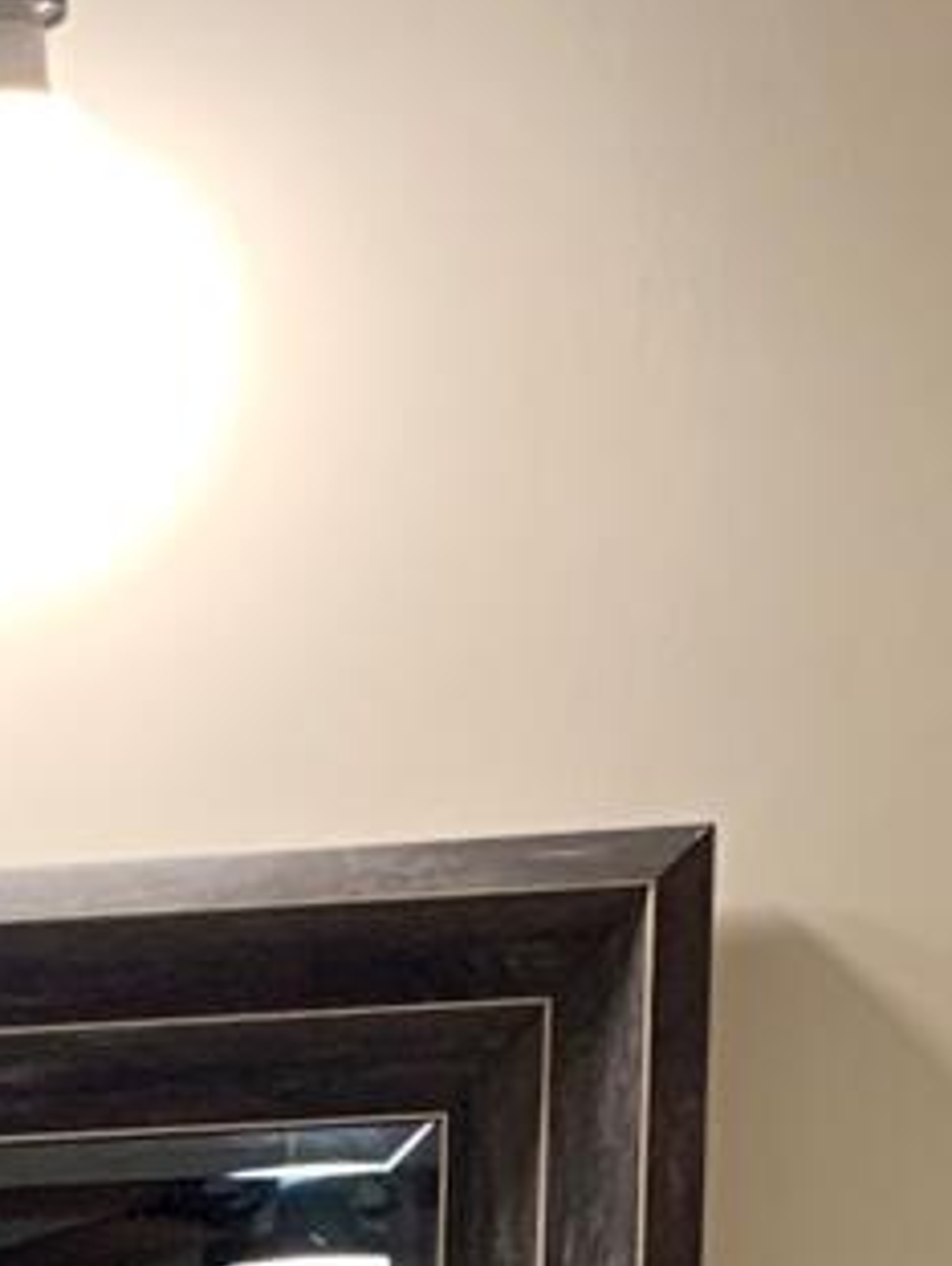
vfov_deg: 10.0
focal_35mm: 167
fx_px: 6111
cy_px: 3273
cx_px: -810
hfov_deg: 8.5
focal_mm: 4.25
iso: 80
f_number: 1.8
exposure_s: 1/60
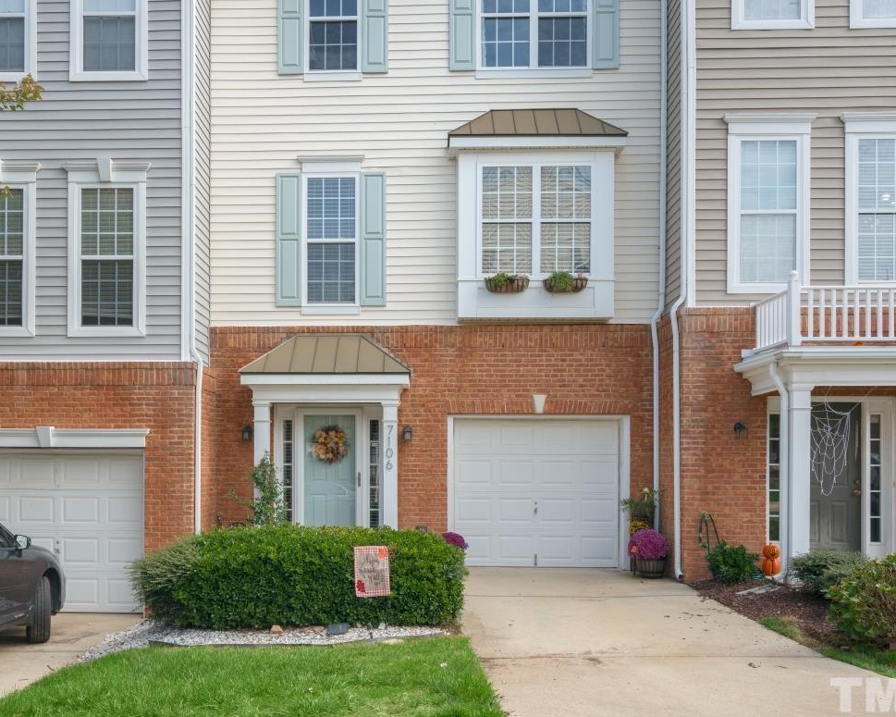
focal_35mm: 31
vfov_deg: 47.1
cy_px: 328
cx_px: 390
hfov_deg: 57.0
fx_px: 822
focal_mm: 25
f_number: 8
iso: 320
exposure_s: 1/320
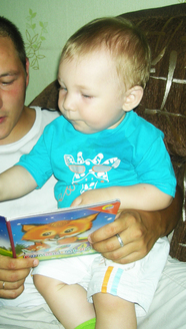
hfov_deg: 23.1
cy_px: 163
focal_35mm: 52
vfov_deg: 39.8
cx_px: 81
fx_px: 455
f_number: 2.8
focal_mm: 5.7
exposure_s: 1/30
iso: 50
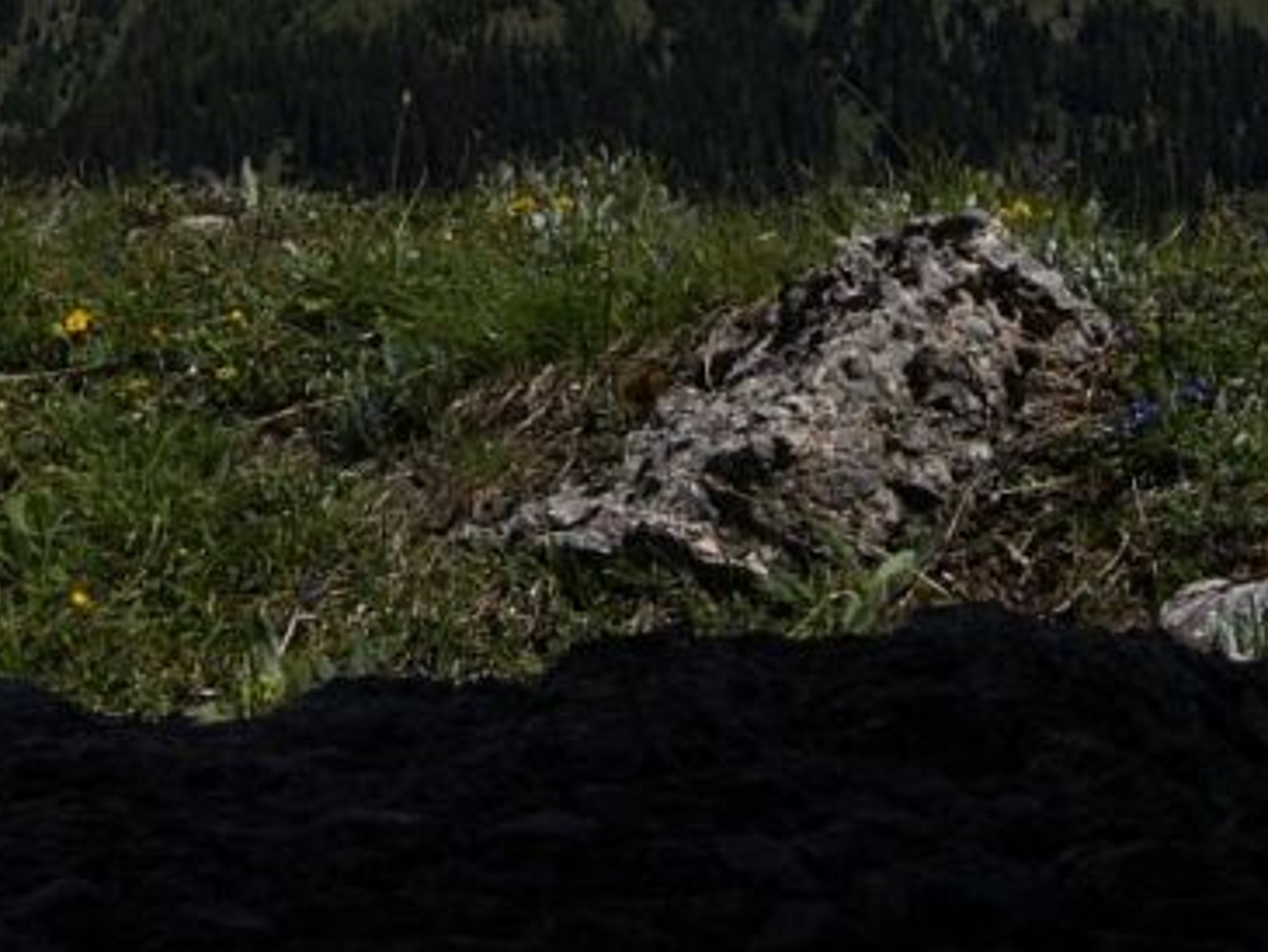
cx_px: 226
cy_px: -47
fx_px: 2968
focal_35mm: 81
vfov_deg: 17.7
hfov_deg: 23.7
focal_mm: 20
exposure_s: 1/250
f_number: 22
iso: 200
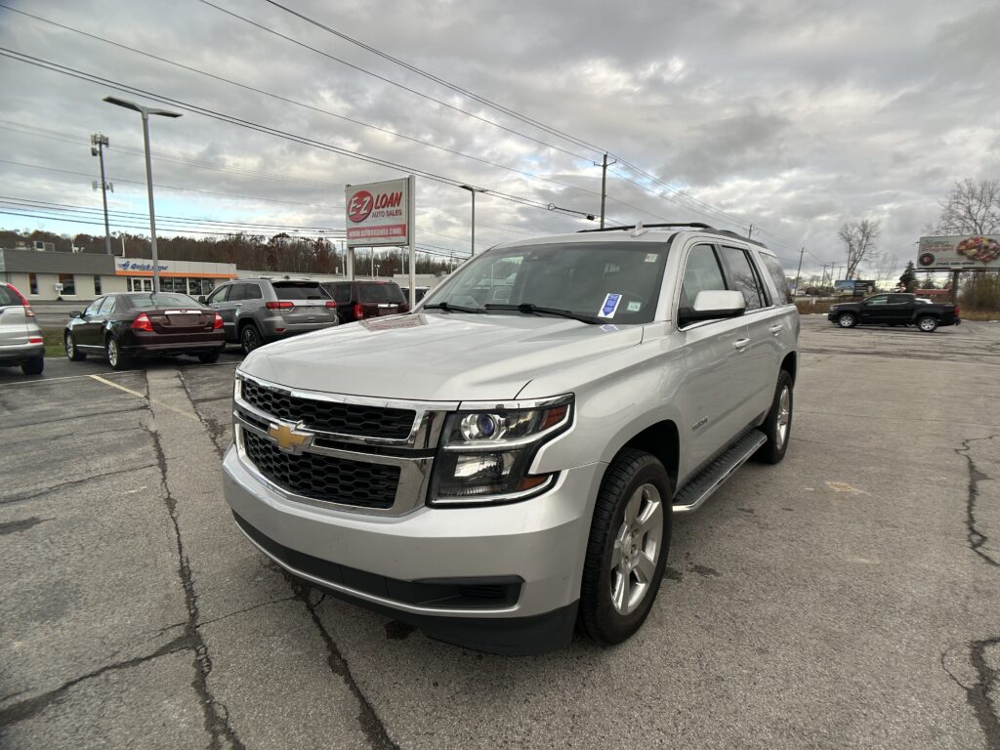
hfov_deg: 67.3
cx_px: 500
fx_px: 751
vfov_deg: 53.1
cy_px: 375
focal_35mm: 26
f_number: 1.5
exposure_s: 1/1412
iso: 50
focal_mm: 5.7
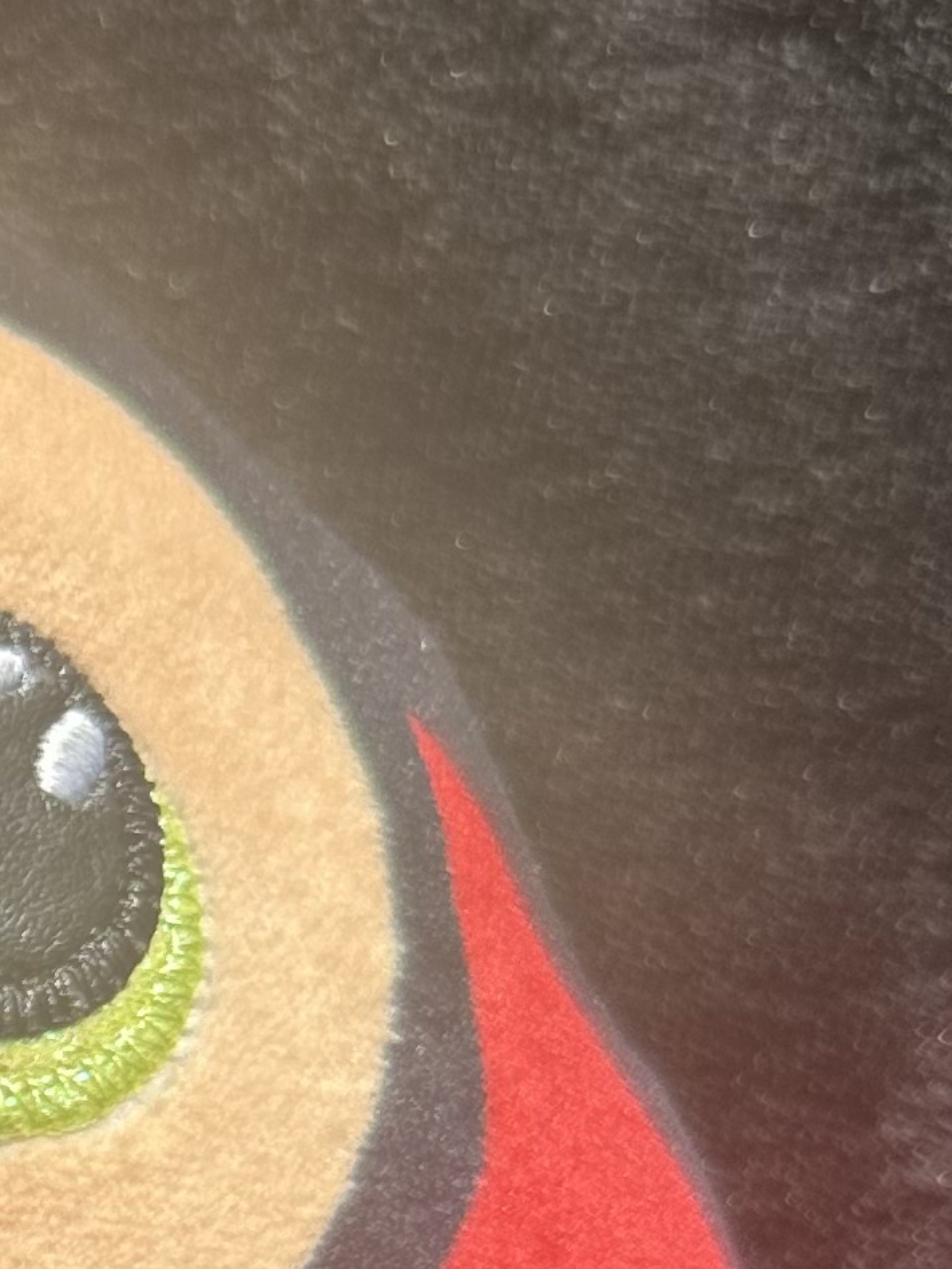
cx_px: -846
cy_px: 1407
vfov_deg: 18.5
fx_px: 3739
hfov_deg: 12.9
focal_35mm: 102
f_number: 1.78
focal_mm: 6.86
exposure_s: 1/1779
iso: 80
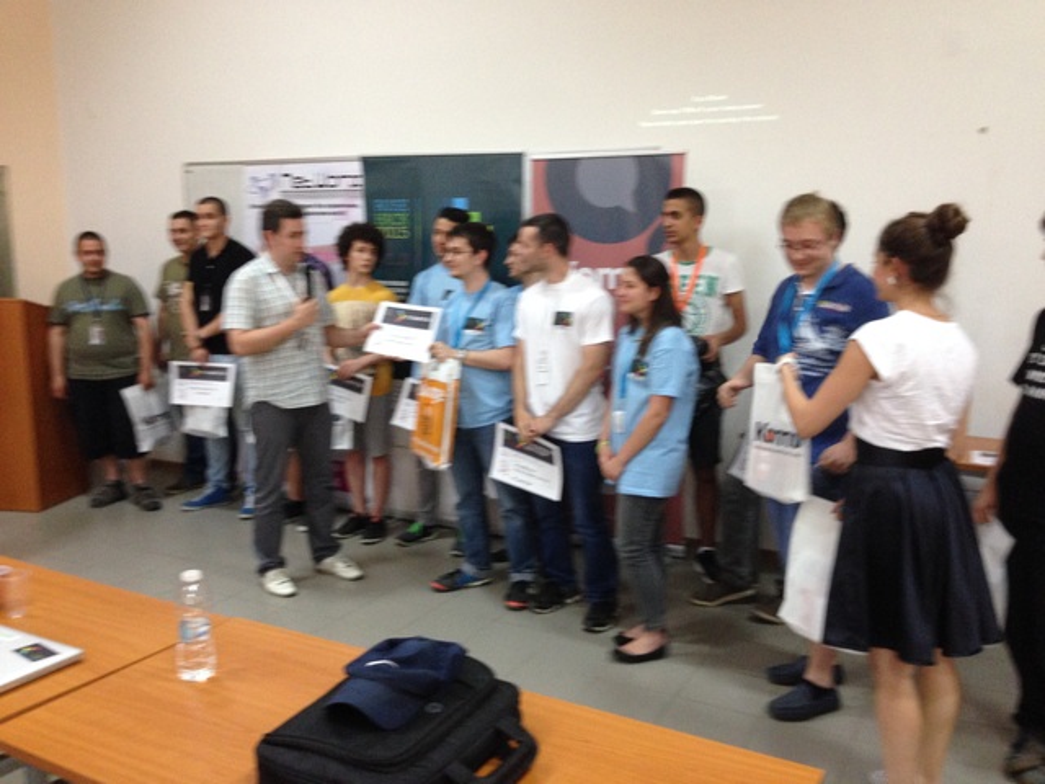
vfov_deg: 42.9
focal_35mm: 33
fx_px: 996
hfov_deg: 55.4
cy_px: 392
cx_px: 522
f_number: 2.4
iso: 200
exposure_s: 1/20
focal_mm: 4.12
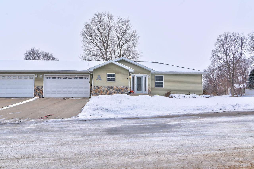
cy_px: 84
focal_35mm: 24
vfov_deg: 53.1
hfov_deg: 73.8
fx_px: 169
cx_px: 127
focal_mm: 24
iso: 100
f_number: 8
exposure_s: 1/250
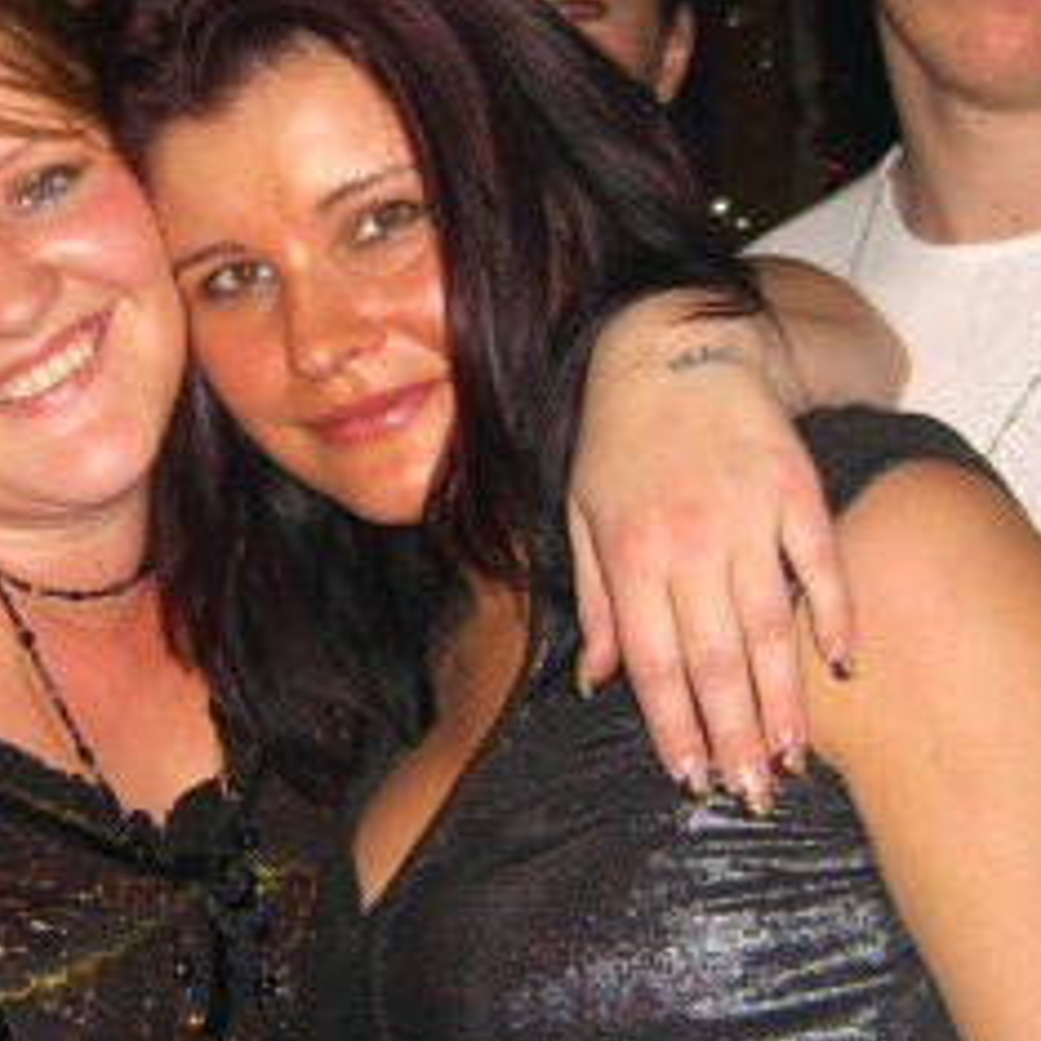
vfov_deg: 20.2
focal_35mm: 86
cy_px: 423
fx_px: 2926
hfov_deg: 20.0
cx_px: 227
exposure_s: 1/60
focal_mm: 7.9
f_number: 2.8
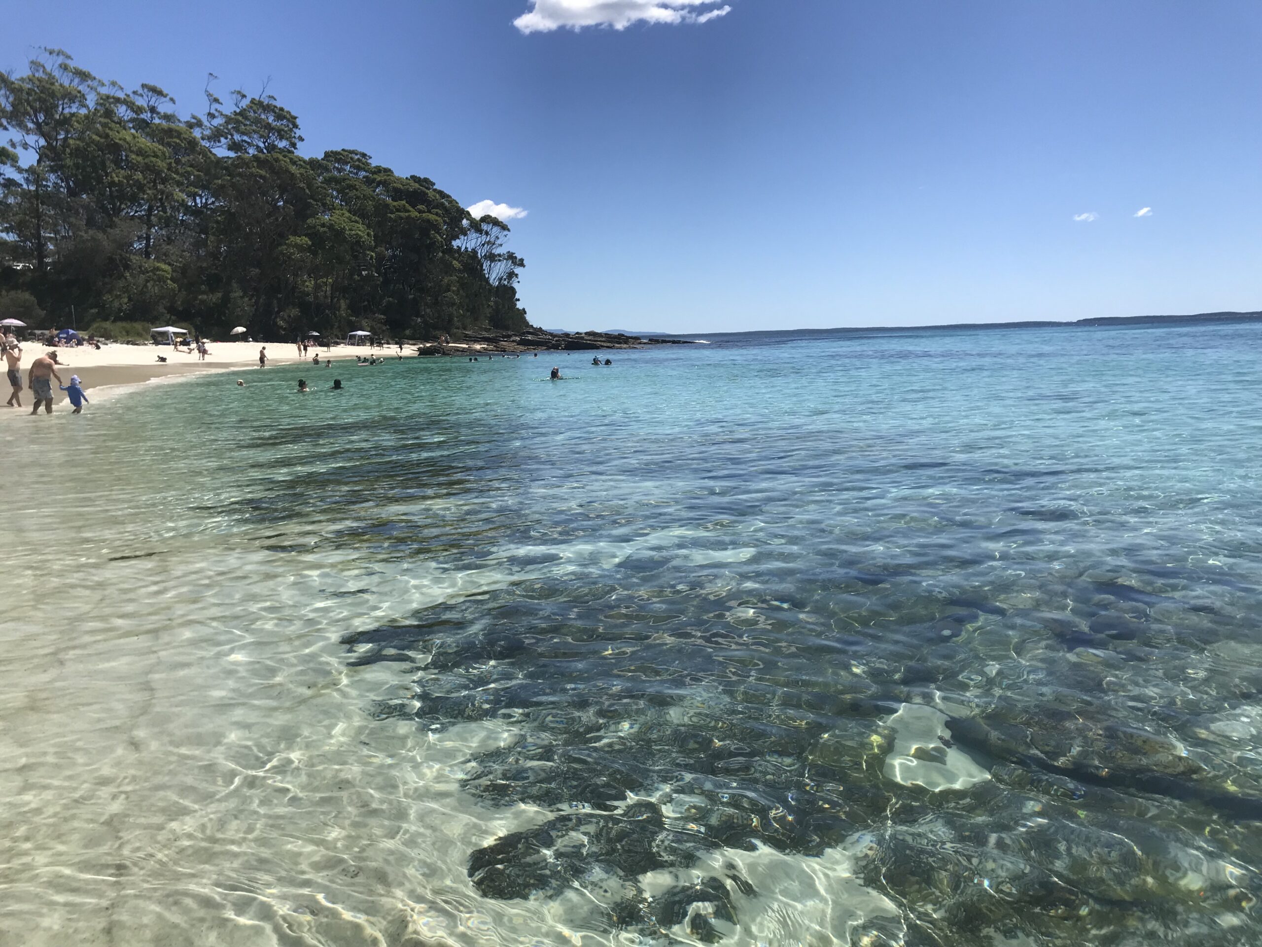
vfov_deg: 49.7
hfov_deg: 63.4
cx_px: 631
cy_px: 474
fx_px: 1021
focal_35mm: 28
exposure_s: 1/4000
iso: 20
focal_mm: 3.99
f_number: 1.8
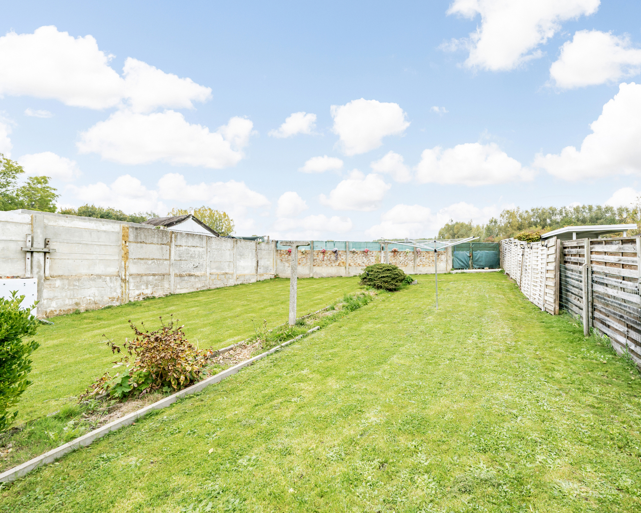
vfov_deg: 80.4
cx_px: 352
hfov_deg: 92.8
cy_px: 258
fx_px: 304
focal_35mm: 16
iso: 250
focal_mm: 14
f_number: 11
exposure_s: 1/200
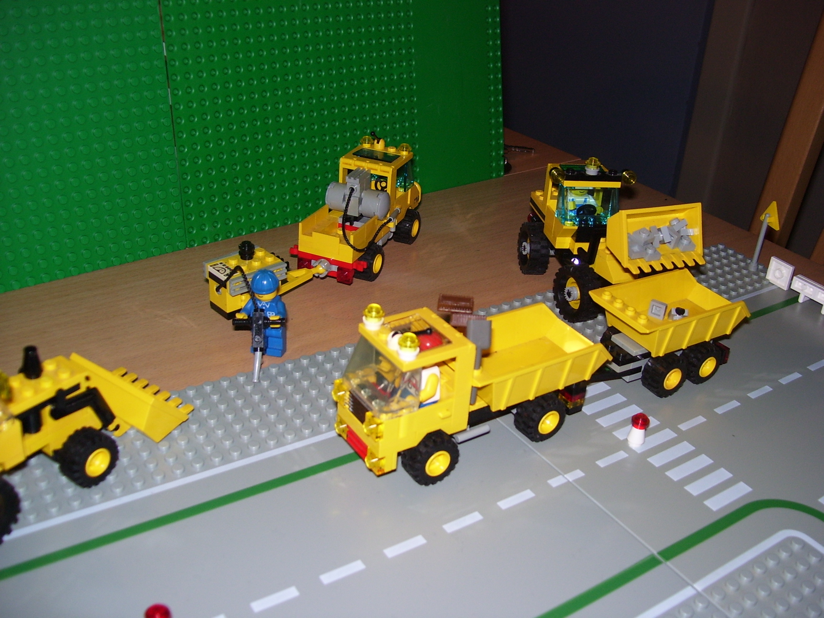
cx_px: 412
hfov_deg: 51.4
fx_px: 857
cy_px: 309
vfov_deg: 39.7
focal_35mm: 36
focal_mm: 6
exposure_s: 1/60
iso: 80
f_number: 2.7
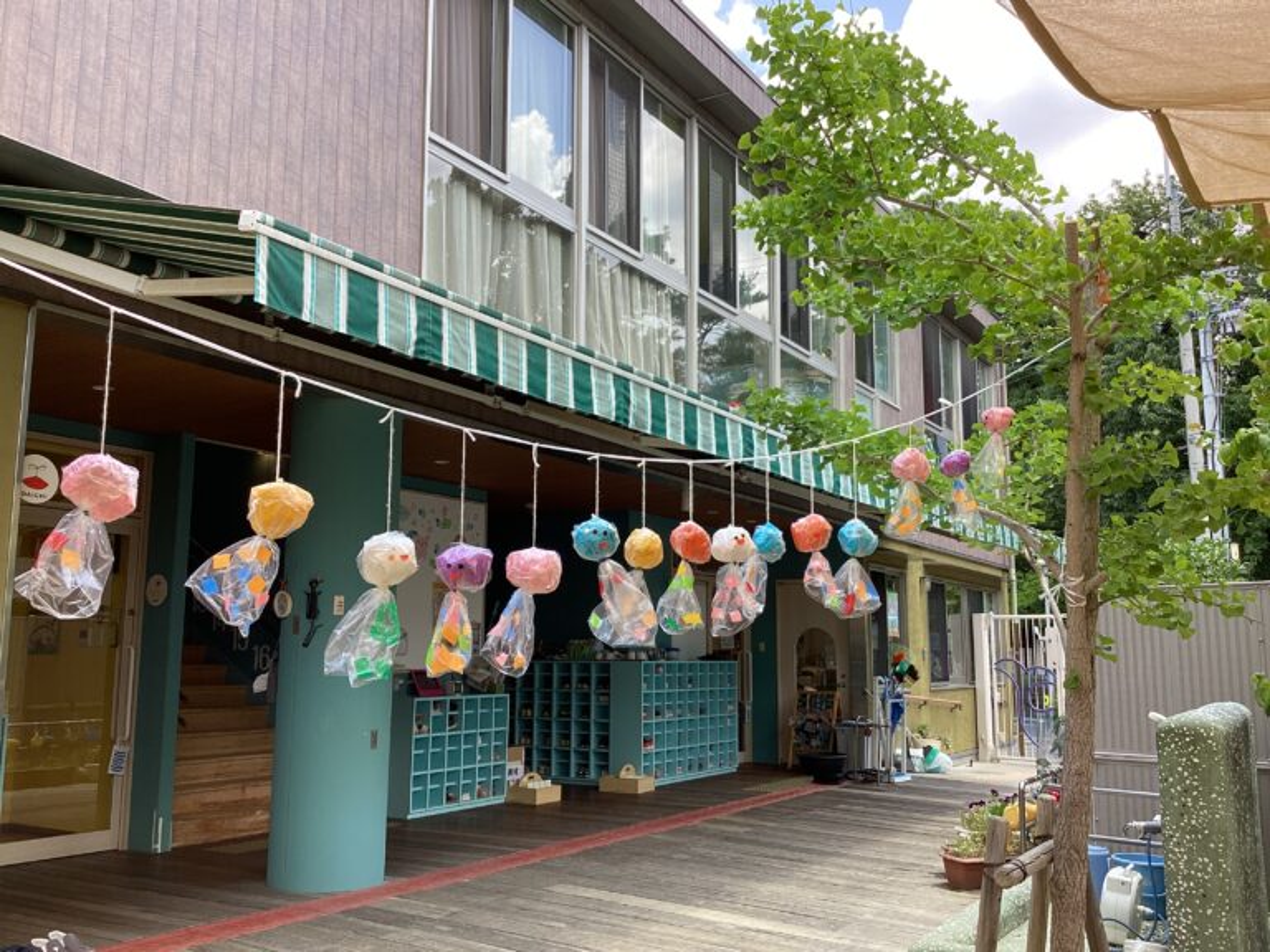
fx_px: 1137
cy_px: 476
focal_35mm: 31
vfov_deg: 45.4
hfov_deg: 58.4
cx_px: 635
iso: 25
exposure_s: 1/178
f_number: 2.4
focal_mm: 3.3
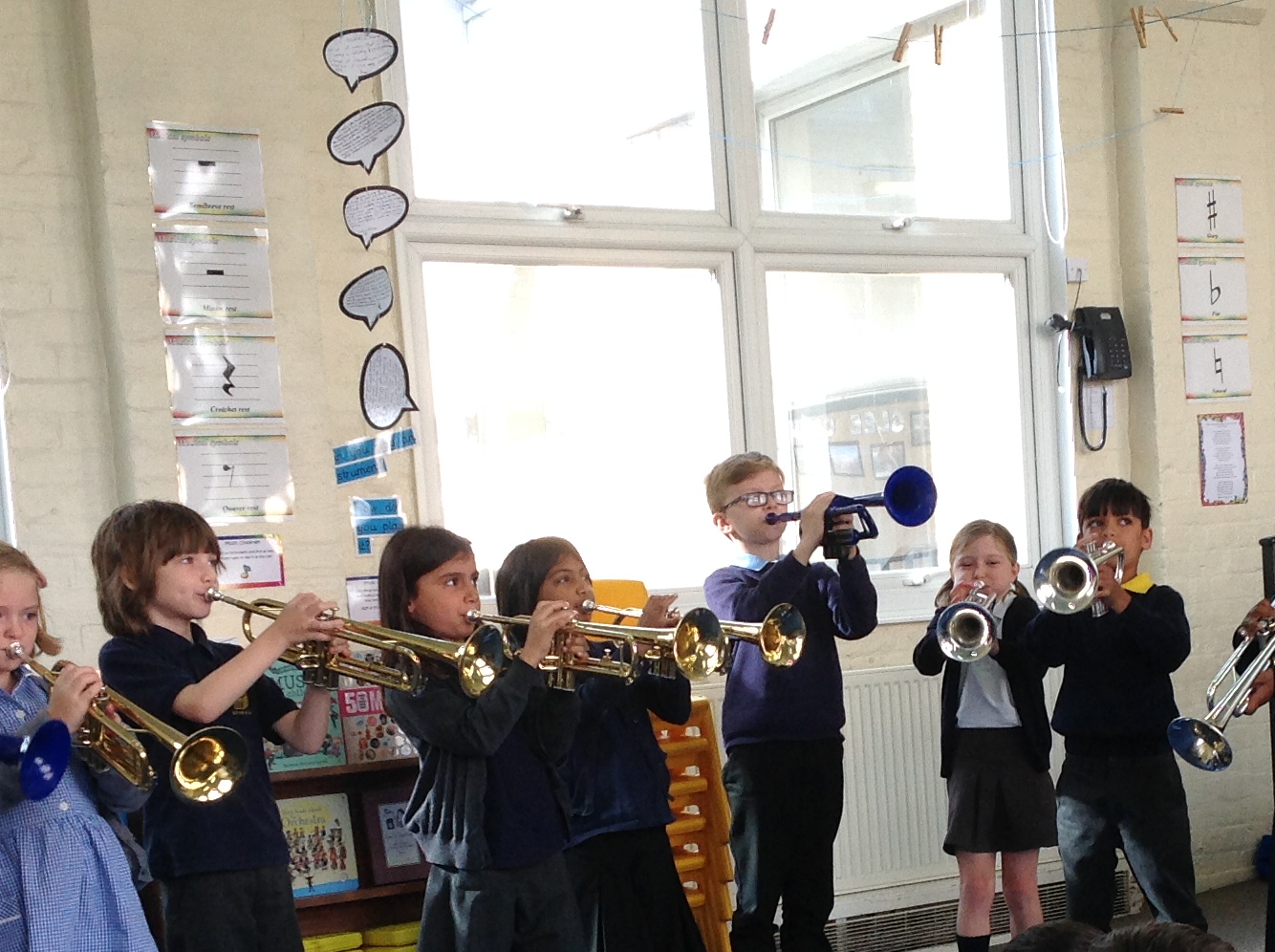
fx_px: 2501
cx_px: 801
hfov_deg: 28.5
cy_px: 765
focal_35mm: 68
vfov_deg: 21.3
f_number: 2.4
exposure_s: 1/100
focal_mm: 4.28
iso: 64
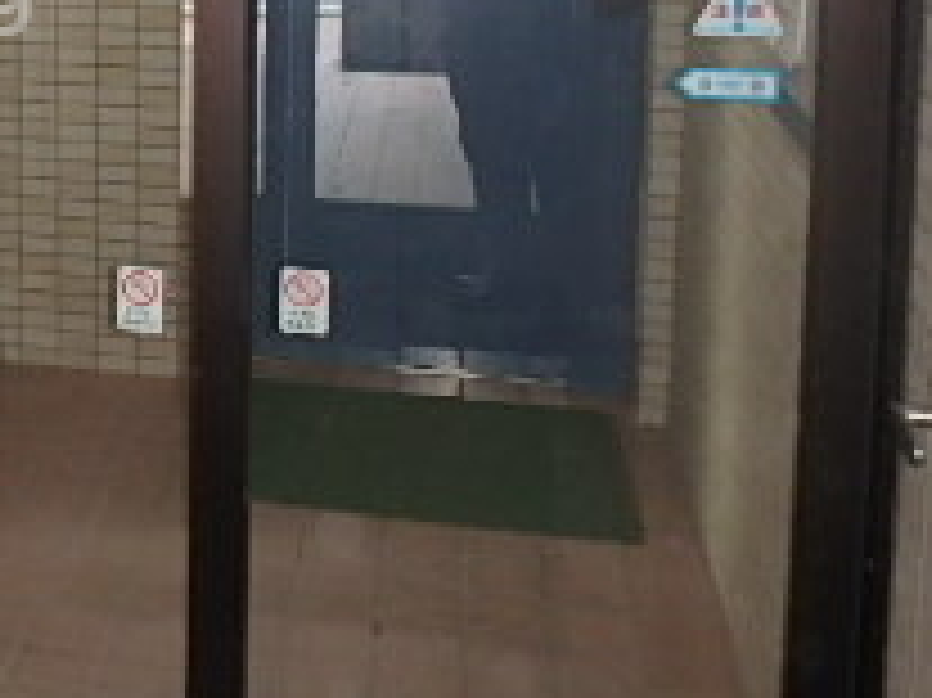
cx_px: -252
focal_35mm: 65
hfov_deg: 25.9
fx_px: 1749
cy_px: -18
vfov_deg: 21.7
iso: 400
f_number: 3.5
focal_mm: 3.7
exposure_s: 1/30
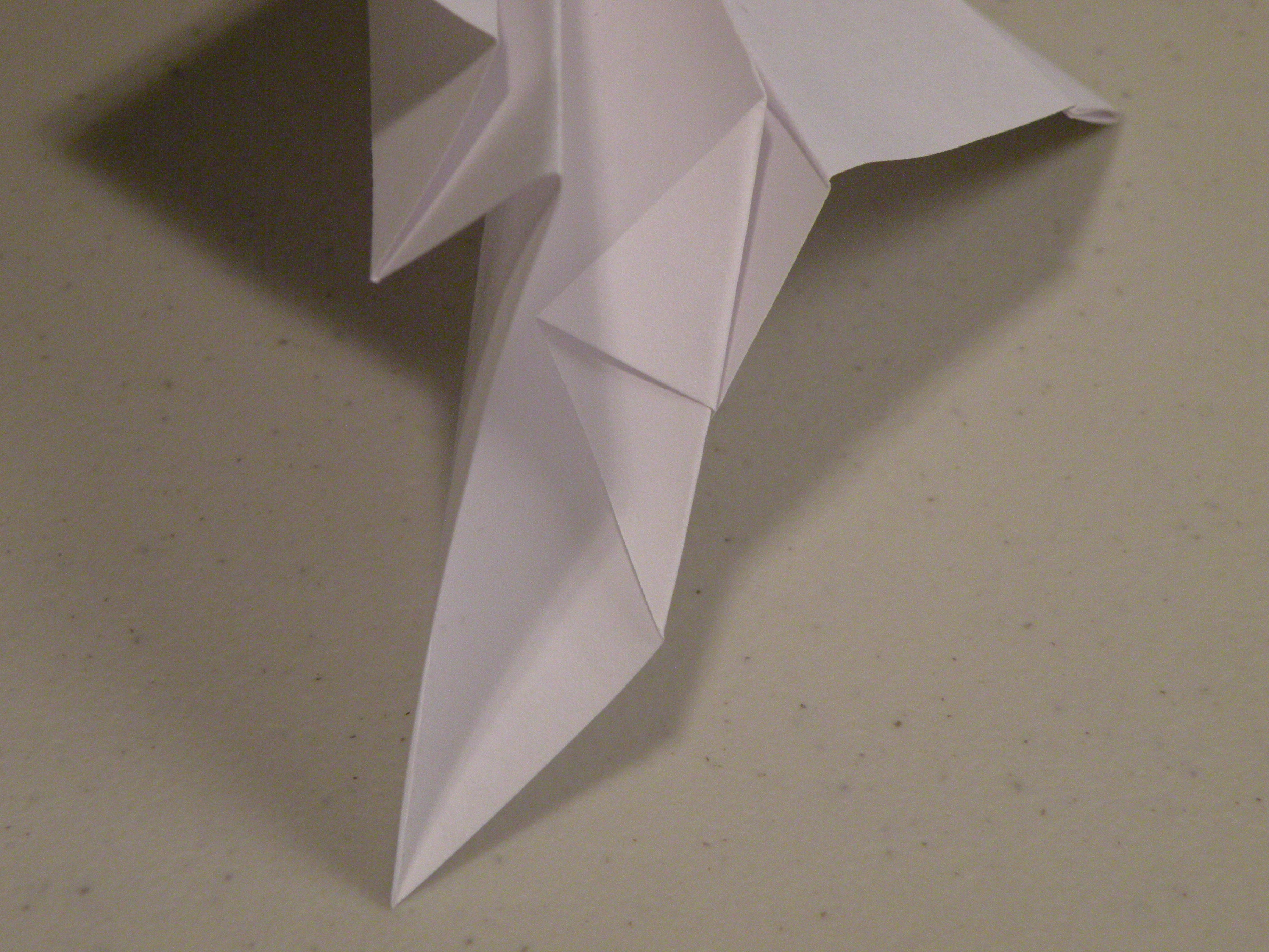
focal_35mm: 67
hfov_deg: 29.0
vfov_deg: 21.9
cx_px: 634
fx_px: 2456
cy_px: 476
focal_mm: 11.9
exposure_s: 1/65.4
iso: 371
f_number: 3.5
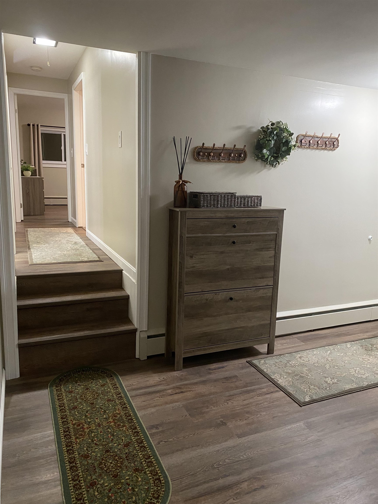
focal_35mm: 26
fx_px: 379
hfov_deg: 53.1
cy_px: 252
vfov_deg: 67.3
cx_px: 189
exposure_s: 1/60
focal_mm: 4.25
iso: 400
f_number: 1.8
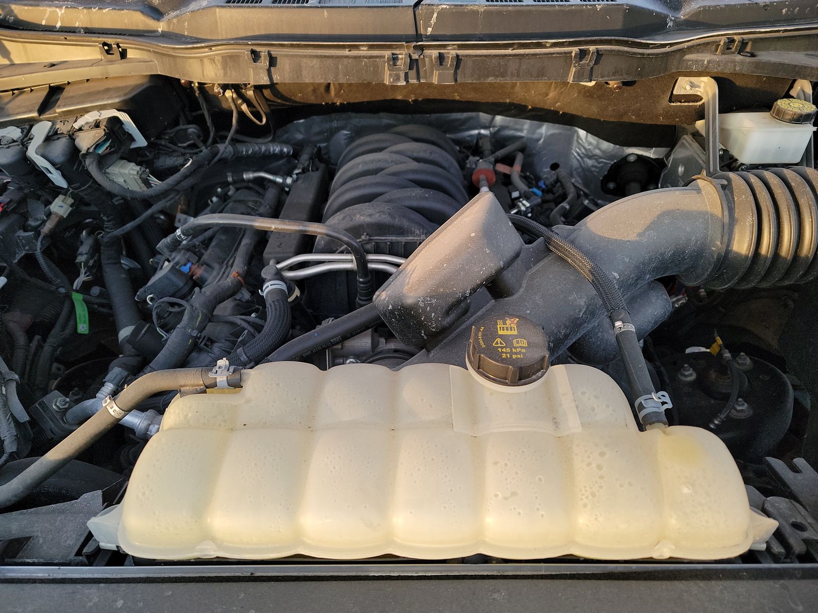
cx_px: 409
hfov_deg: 71.6
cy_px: 306
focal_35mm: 24
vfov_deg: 56.8
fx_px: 567
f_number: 1.8
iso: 76
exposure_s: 1/59
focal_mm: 6.7
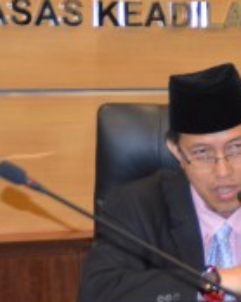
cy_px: 151
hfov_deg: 6.0
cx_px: 596
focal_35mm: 244
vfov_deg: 7.9
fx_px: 2177
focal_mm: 42
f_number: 4.5
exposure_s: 1/60
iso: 1600
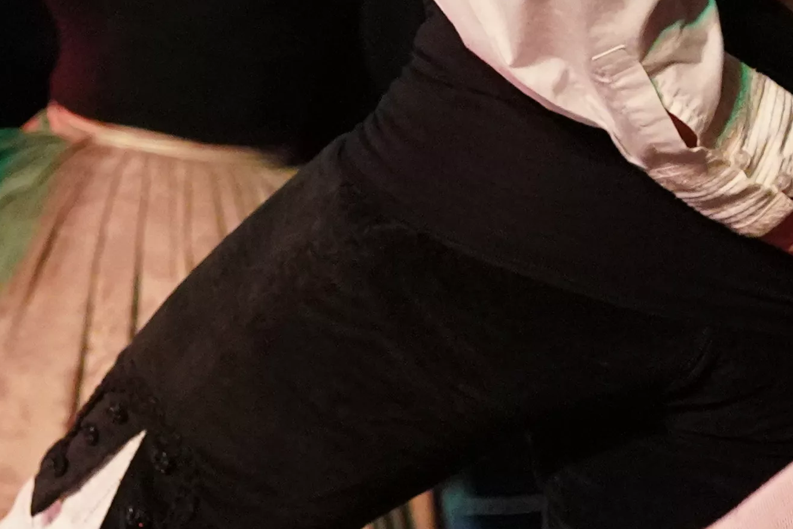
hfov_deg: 6.9
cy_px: 177
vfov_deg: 4.6
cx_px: 643
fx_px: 6609
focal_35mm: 300
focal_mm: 50
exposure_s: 1/500
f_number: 2.8
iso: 5000
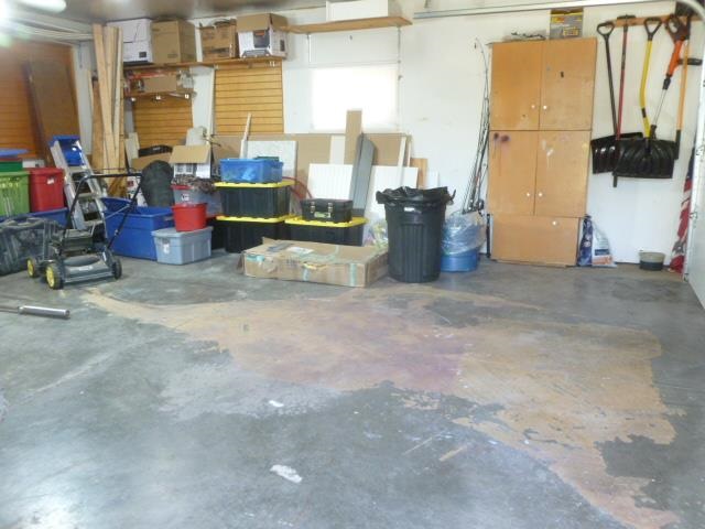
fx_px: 570
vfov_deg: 49.7
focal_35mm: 28
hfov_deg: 63.4
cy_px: 264
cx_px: 352
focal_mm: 5
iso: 400
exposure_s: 1/20
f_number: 3.3
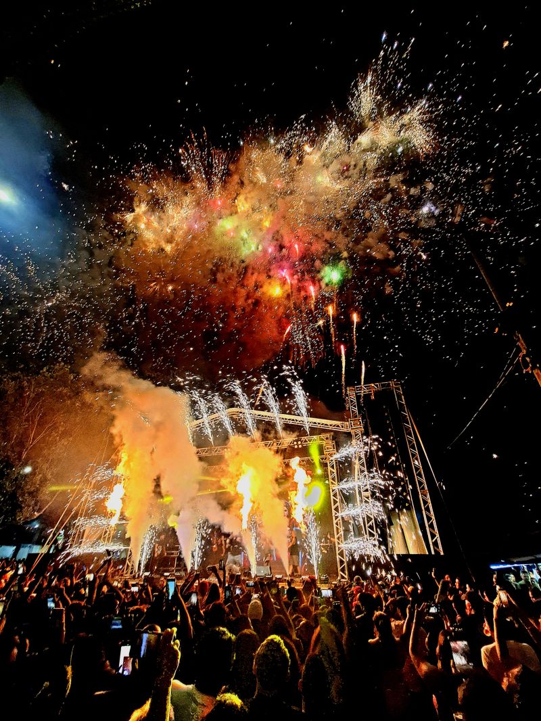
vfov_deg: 106.2
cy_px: 360
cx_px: 270
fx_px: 271
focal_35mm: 13
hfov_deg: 89.9
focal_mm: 1.74
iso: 64
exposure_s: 1/40
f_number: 2.2
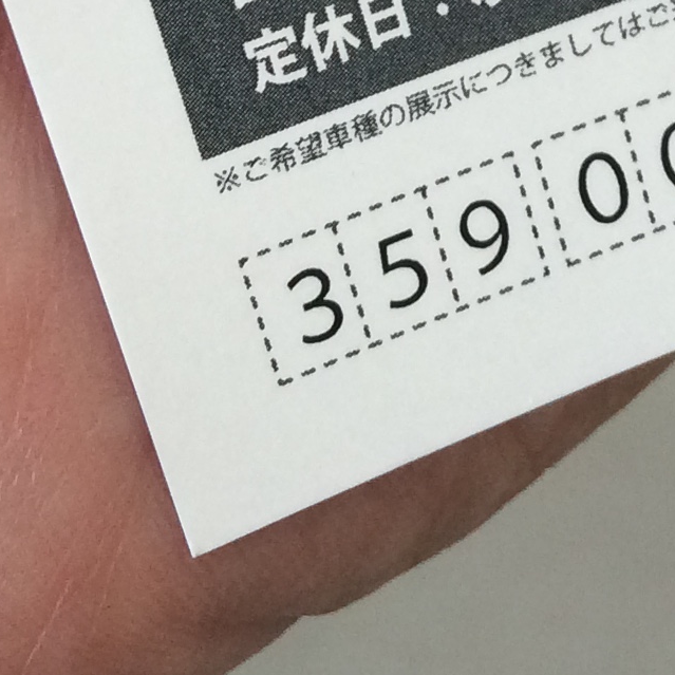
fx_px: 2890
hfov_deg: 12.8
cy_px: -585
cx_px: 907
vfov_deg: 12.1
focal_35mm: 131
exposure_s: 1/120
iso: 64
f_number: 2.2
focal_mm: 4.15
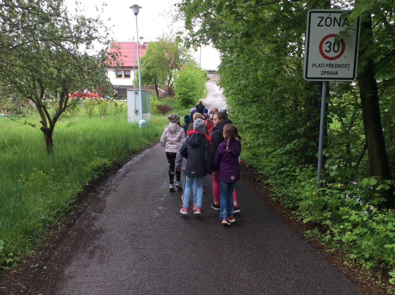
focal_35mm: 32
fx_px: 365
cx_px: 198
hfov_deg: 56.9
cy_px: 148
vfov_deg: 44.0
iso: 32
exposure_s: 1/175
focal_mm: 3.3
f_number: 2.4
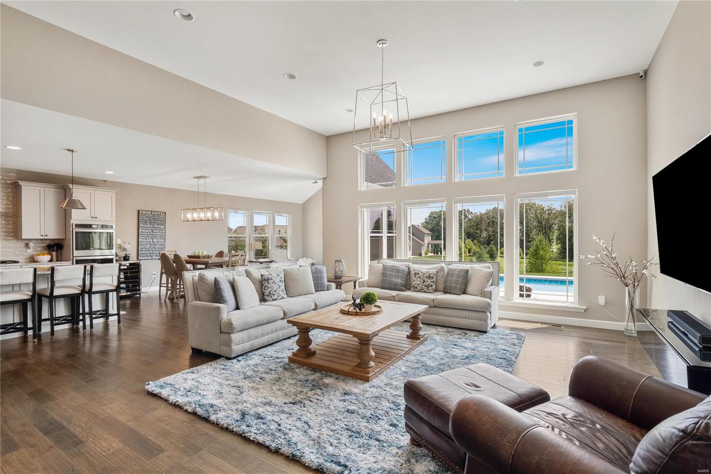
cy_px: 237
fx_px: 316
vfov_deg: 73.7
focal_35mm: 16
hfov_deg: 96.7
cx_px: 356
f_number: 6.3
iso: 400
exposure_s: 1/40
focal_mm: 8
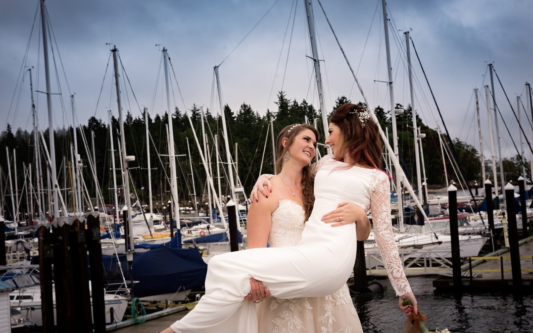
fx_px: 726
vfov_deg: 25.8
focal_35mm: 50
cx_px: 261
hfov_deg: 40.3
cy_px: 172
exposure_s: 1/320
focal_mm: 48
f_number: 9
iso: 200
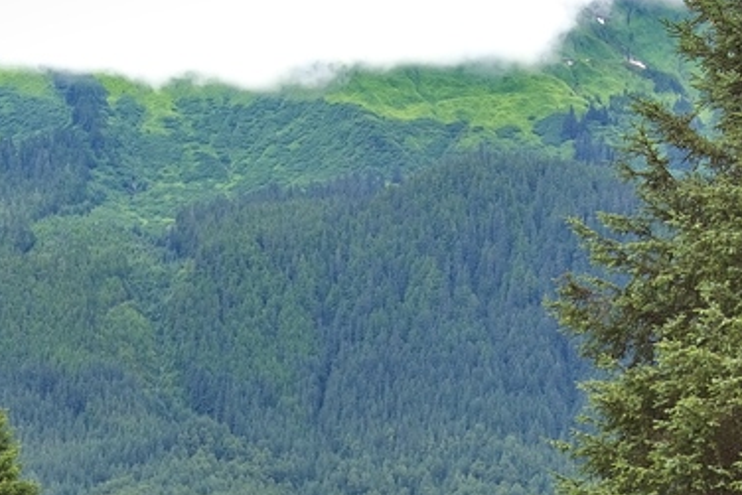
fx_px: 2804
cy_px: 580
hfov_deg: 15.1
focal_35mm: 136
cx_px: 432
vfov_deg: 10.0
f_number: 5
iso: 100
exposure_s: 1/100
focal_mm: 40
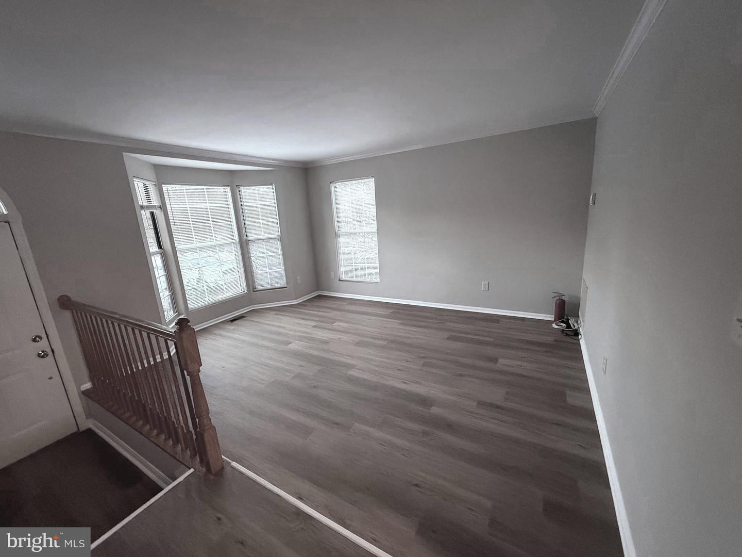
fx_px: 300
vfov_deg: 85.7
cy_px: 278
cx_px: 371
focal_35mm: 14
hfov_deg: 102.1
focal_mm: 2.22
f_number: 2.2
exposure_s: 1/60
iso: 640
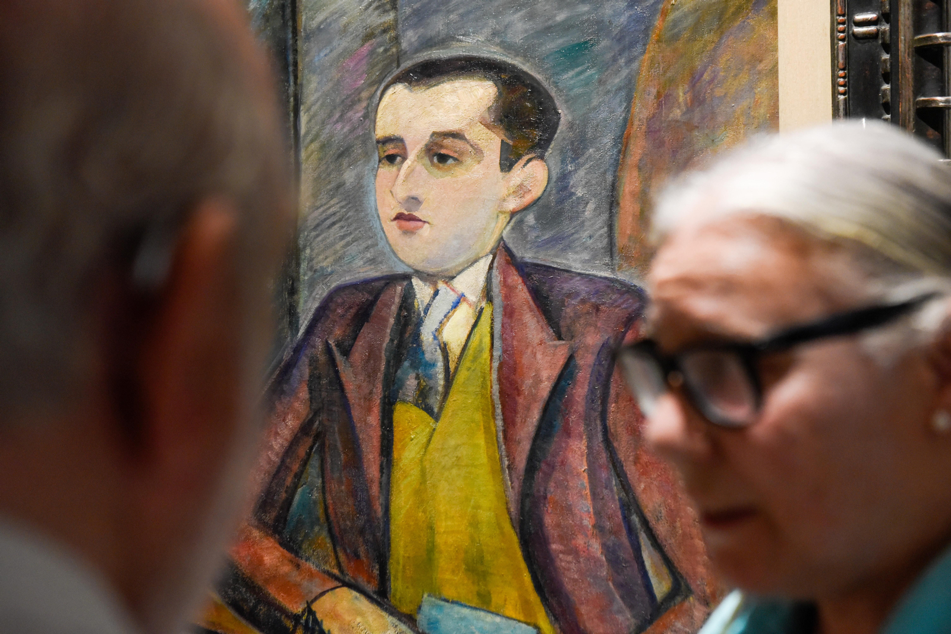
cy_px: 317
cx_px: 476
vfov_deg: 23.4
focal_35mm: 58
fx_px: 1533
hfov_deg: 34.5
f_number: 3.5
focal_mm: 58
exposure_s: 1/100
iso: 3200
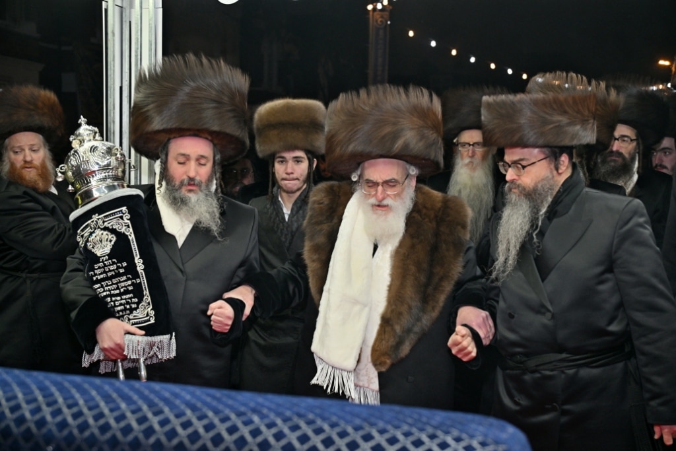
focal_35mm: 46
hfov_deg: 42.7
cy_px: 226
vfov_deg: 29.3
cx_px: 338
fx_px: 864
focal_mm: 46
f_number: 4
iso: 500
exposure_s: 1/200
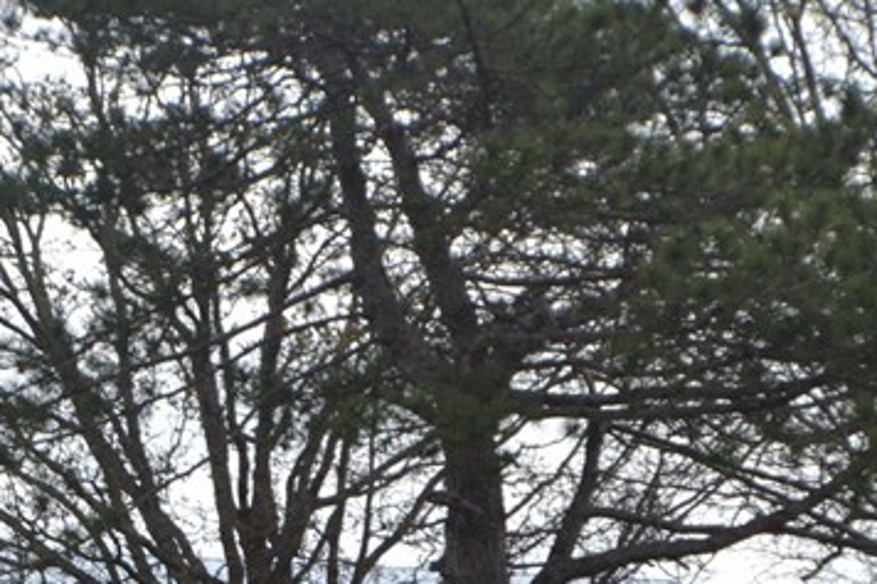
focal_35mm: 252
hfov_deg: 8.2
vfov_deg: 5.4
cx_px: 357
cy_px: 764
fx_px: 6124
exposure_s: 1/200
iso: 100
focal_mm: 55
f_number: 7.1
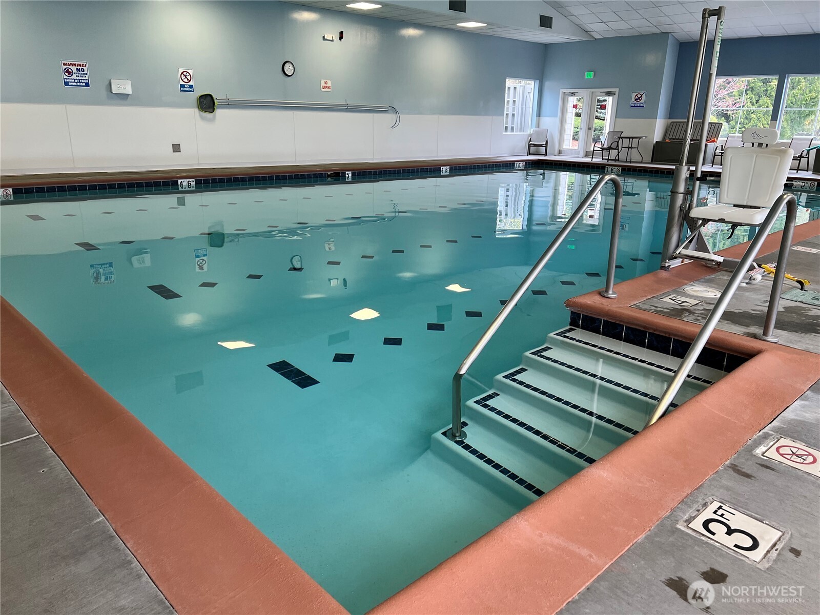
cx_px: 410
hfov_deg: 67.3
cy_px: 308
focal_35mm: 26
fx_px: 616
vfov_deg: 53.1
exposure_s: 1/120
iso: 125
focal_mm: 5.7
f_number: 1.5
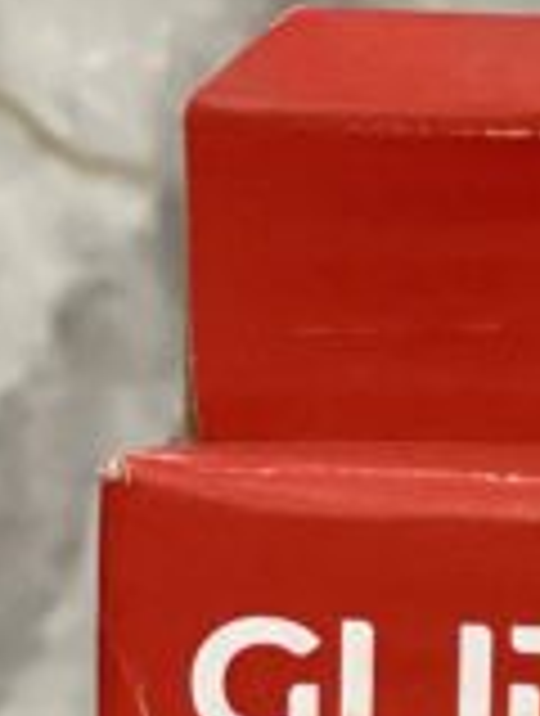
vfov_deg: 7.3
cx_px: 900
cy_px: 1333
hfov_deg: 5.6
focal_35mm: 261
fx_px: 5407
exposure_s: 1/100
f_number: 2
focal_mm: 6
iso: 200
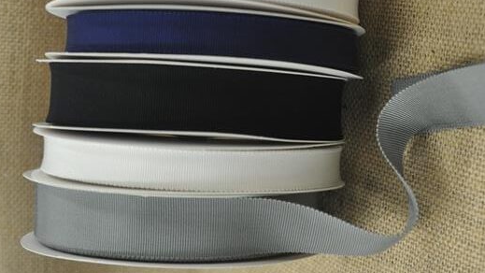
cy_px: 83
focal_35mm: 65
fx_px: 836
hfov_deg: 31.9
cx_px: 352
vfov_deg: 18.5
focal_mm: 28
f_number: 4
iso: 800
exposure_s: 1/60
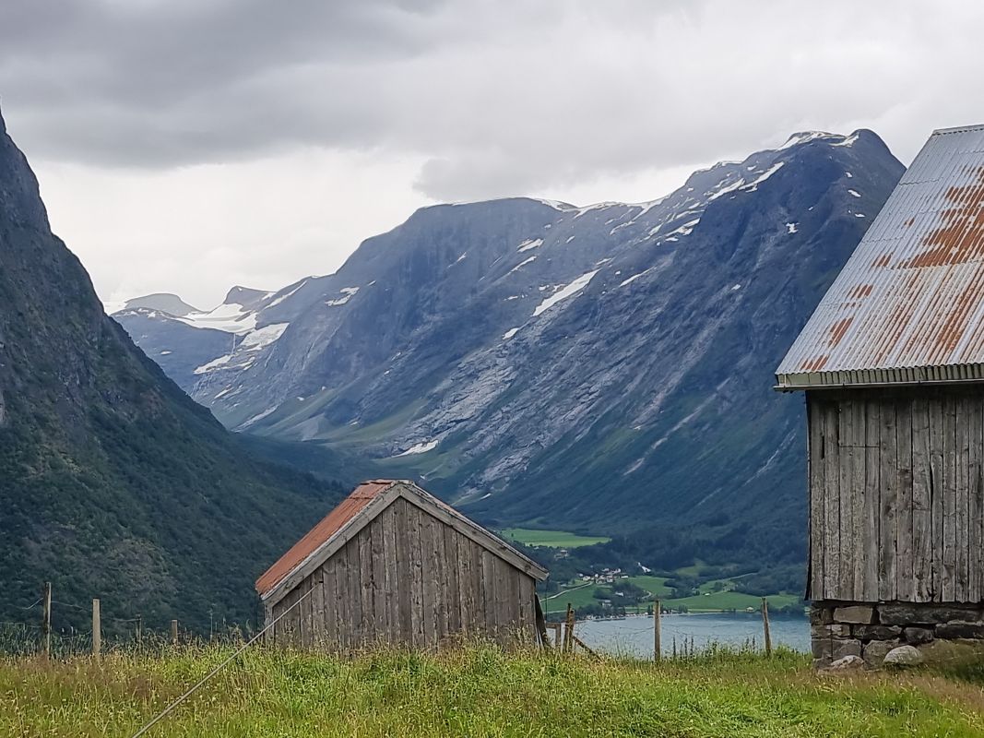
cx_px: 492
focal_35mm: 24
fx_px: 682
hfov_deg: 71.6
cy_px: 369
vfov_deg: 56.8
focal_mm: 6.7
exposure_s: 1/378
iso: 50
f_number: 1.8
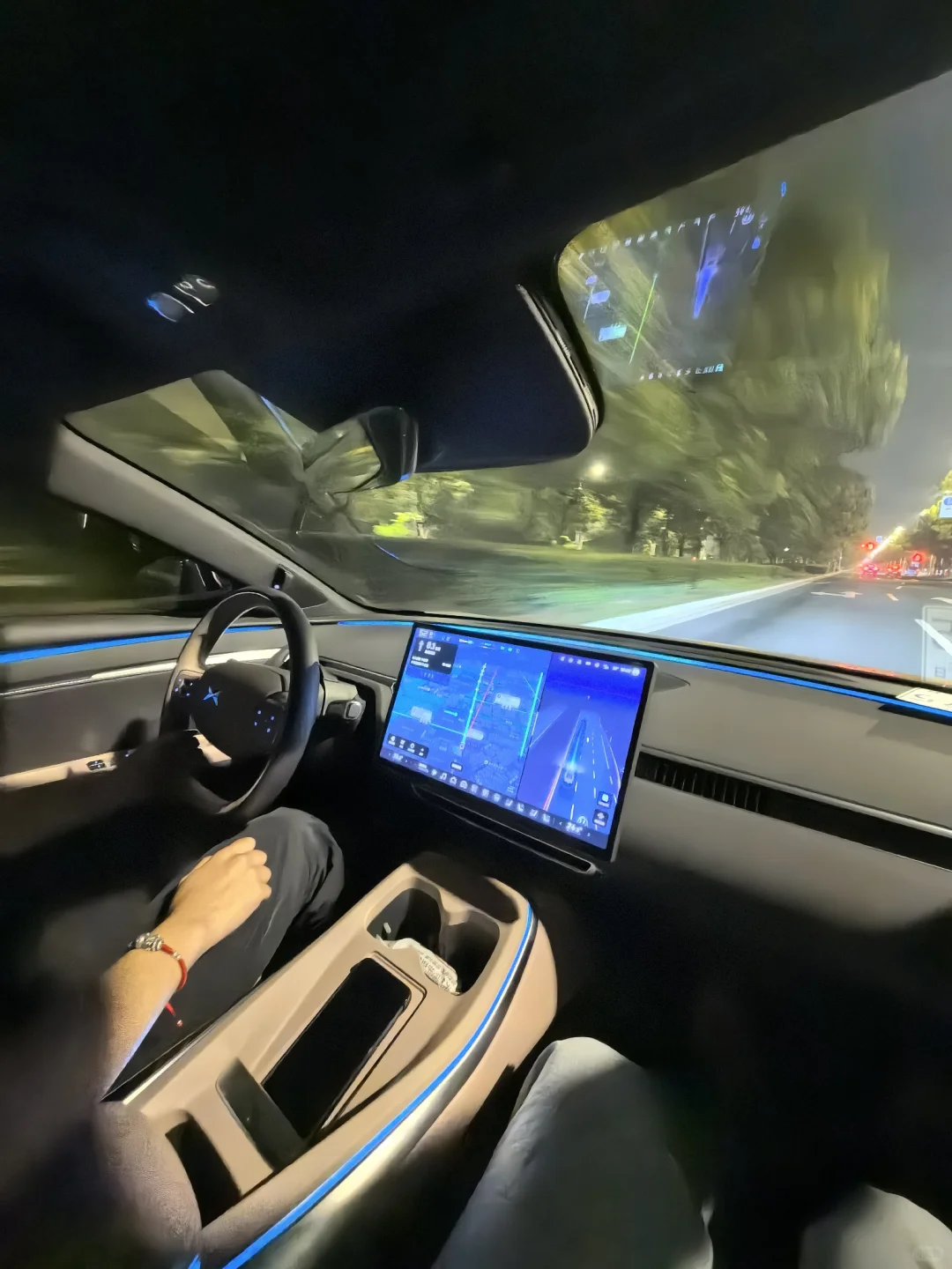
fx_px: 477
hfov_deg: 89.9
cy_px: 634
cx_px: 476
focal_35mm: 13
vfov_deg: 106.2
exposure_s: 1/16.7
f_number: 2.2
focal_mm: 1.95
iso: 3200
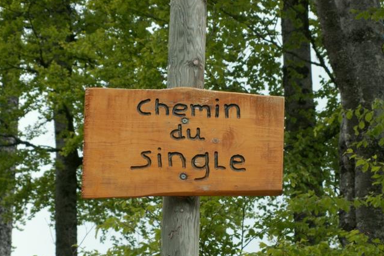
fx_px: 1333
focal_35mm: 125
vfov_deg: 11.0
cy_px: 138
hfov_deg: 16.4
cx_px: 192
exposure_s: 1/200
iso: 50
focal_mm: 19.38
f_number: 4
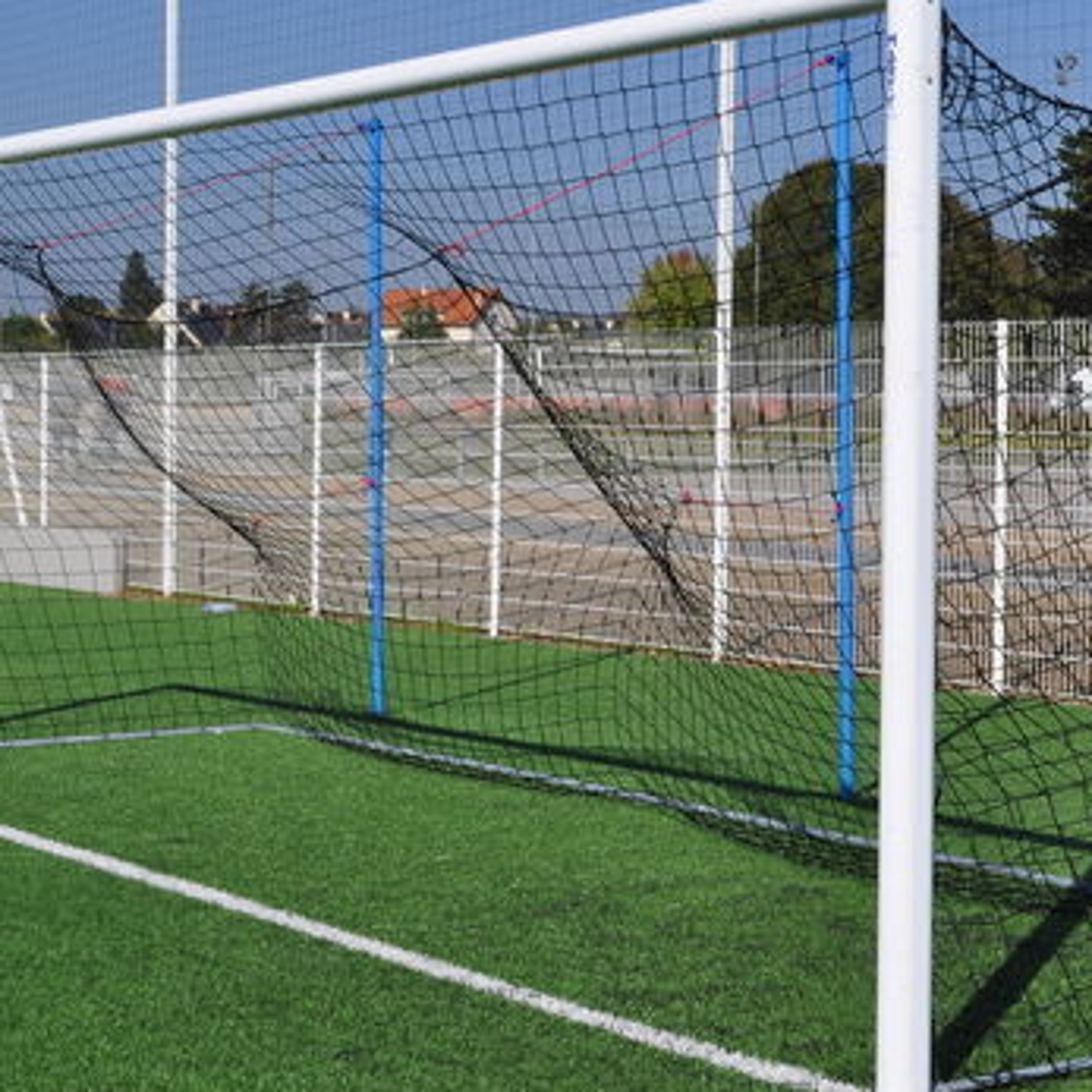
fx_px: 2748
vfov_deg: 22.4
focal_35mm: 77
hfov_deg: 22.3
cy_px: 450
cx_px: 828
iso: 200
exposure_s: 1/500
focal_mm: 28
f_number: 11
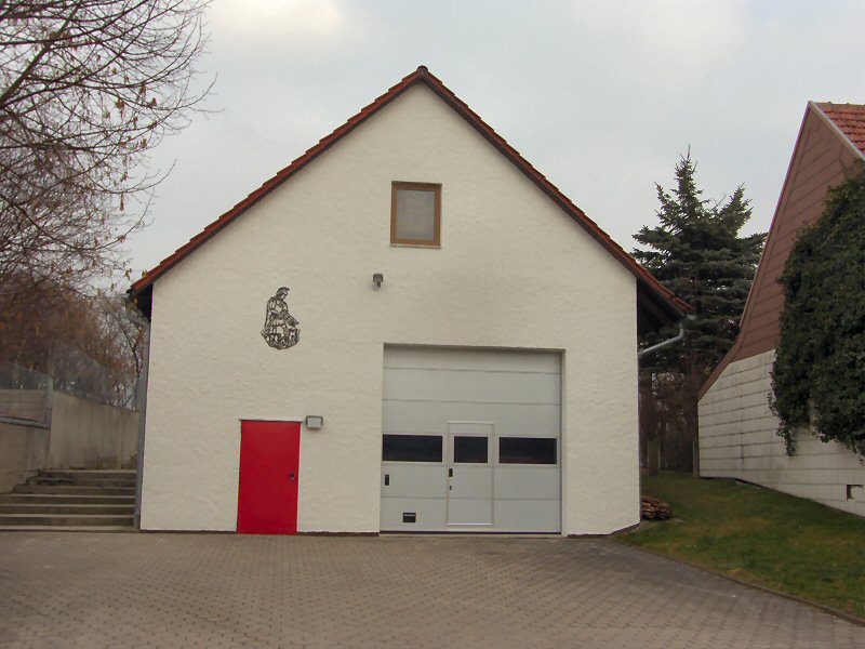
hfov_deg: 46.8
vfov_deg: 36.0
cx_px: 432
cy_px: 324
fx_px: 1000
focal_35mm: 40
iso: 50
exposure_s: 1/200
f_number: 5
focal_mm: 10.3
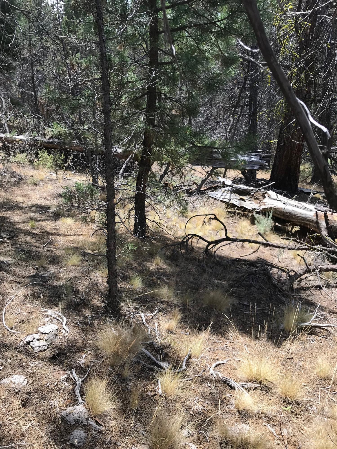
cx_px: 168
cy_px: 224
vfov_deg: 63.4
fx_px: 363
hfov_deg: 49.7
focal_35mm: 28
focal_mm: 3.99
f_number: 1.8
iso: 20
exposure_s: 1/684
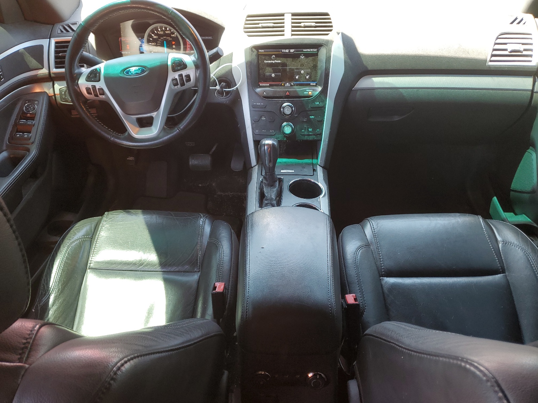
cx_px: 269
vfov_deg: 53.1
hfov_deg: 67.3
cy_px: 202
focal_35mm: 26
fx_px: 404
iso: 50
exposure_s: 1/60.2
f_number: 1.5
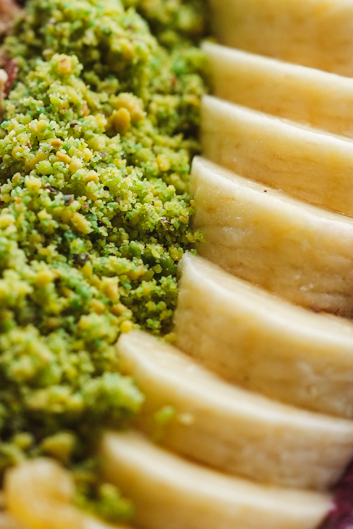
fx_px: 3878
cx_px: 249
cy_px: -138
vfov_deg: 7.7
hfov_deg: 5.2
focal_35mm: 264
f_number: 5
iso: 640
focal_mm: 90
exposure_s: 1/80
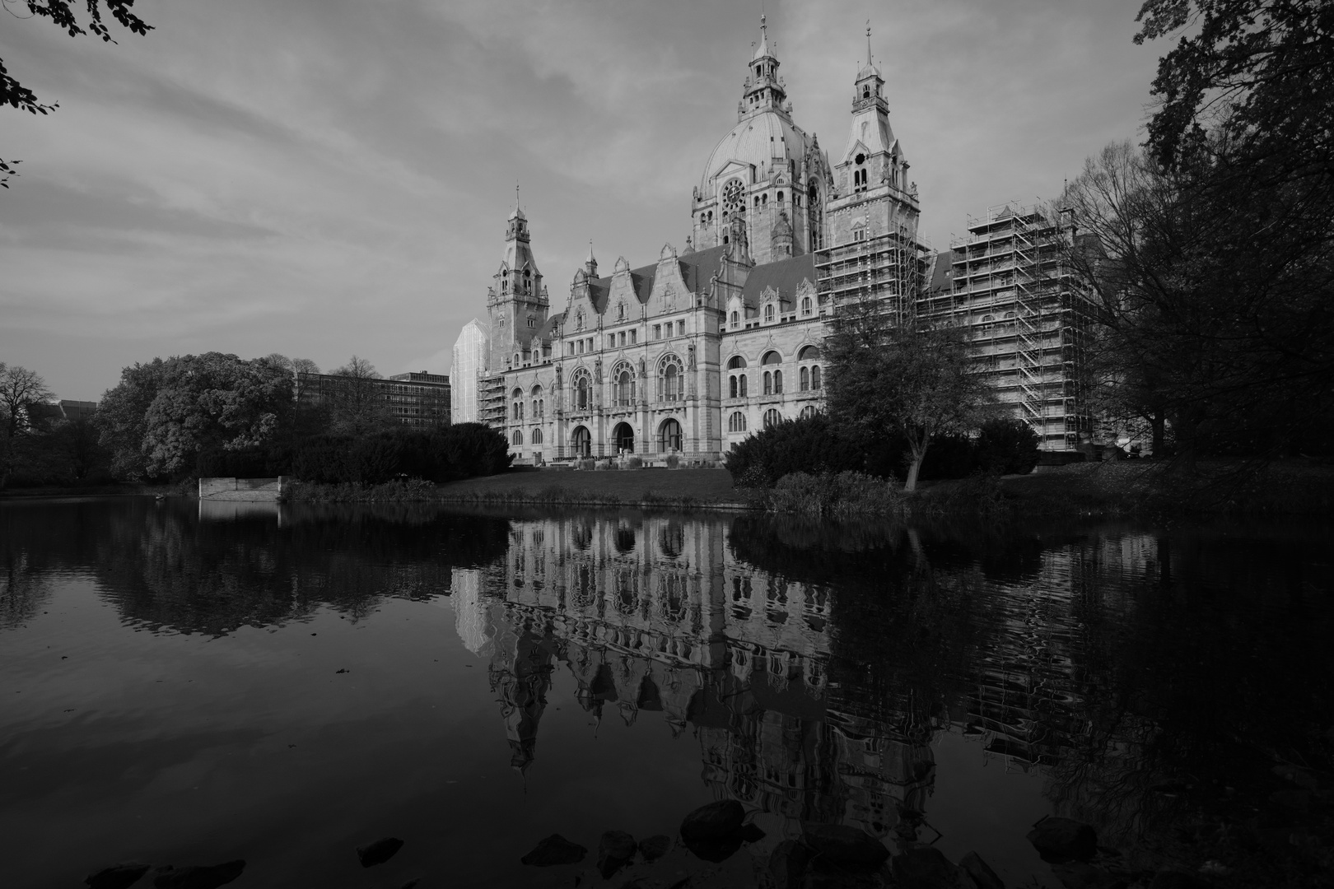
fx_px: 778
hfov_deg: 81.2
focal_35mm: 21
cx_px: 667
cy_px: 444
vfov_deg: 59.5
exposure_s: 1/1250
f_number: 4
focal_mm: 13.8
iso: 160
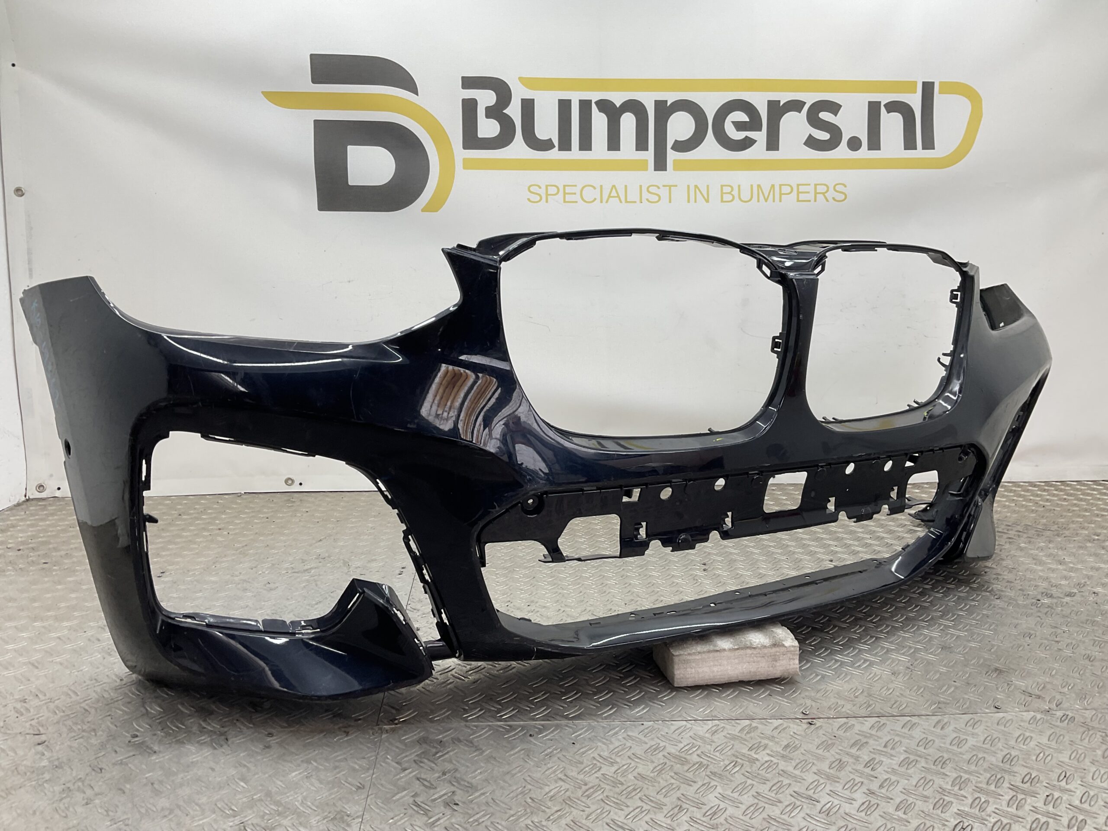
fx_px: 928
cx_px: 554
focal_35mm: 29
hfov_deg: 61.7
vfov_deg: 48.2
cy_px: 416
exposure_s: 1/100
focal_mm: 3
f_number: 1.8
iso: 20
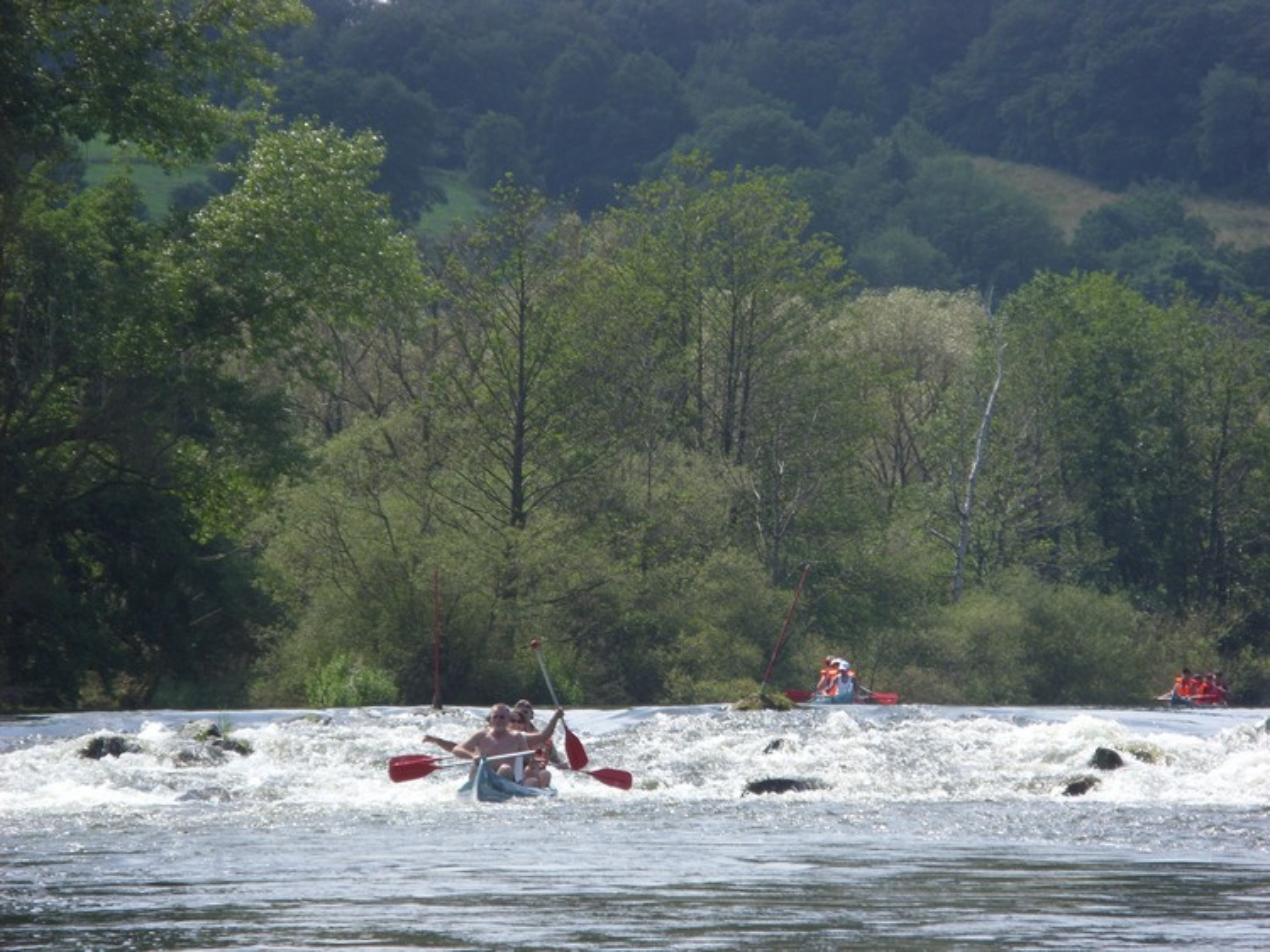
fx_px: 6969
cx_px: 635
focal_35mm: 190
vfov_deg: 7.8
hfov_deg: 10.4
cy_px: 476
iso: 50
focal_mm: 31.5
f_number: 4.6
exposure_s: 1/337
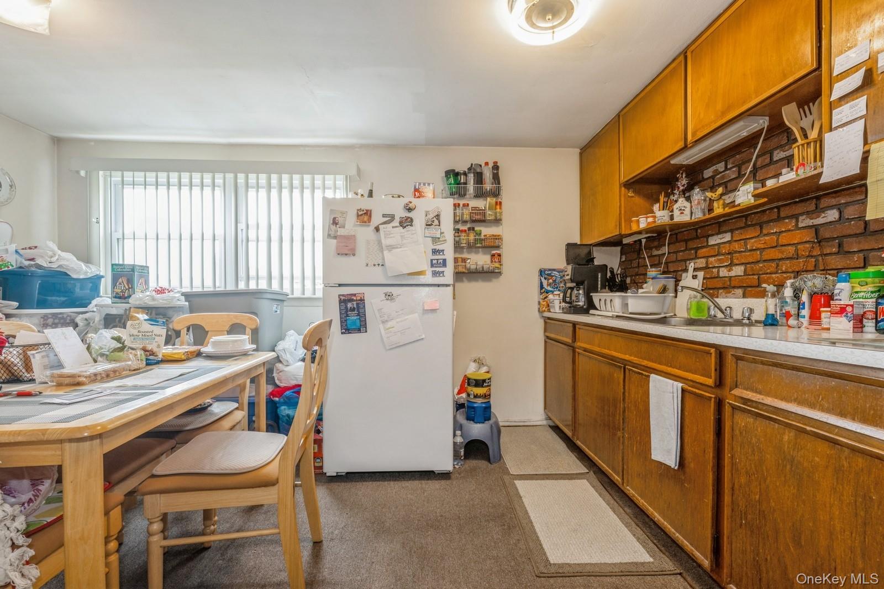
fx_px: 381
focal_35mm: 16
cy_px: 294
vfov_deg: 75.5
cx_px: 442
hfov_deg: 98.6
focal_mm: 15.5
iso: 400
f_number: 11
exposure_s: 1/6
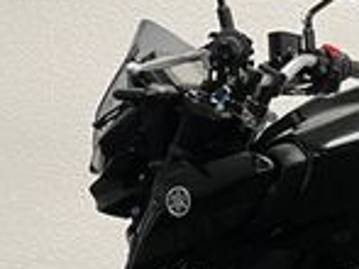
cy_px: 318
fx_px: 1171
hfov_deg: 16.2
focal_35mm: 113
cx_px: 506
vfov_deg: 12.8
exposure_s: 1/50
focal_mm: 5.1
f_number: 1.6
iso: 80
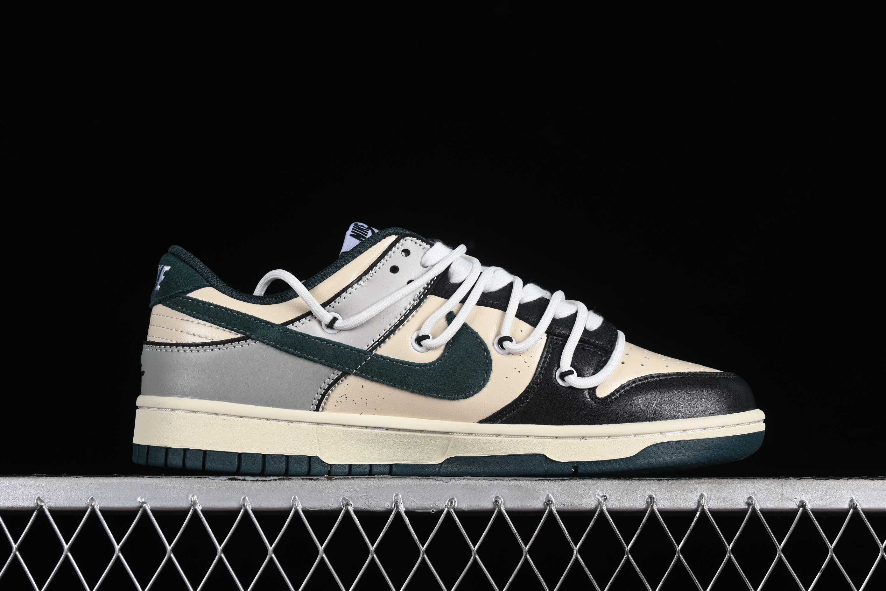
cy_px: 296
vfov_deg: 18.2
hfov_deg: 27.0
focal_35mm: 75
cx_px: 443
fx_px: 1846
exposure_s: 1/80
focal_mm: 50
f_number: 8
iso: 160
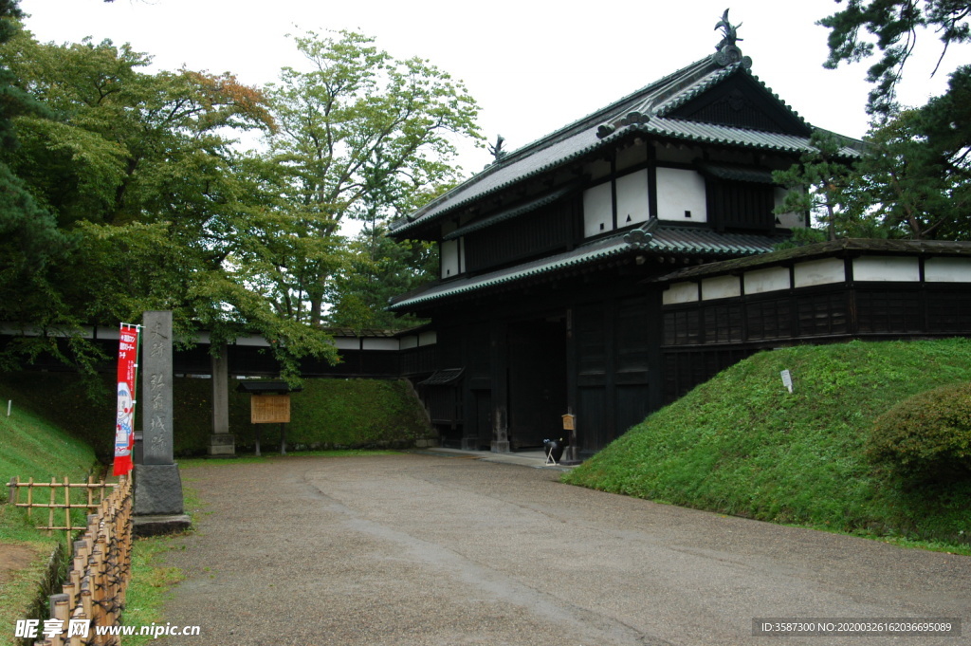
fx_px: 970
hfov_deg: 53.2
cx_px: 486
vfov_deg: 36.8
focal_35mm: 36
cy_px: 323
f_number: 6.3
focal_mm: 24
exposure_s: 1/80
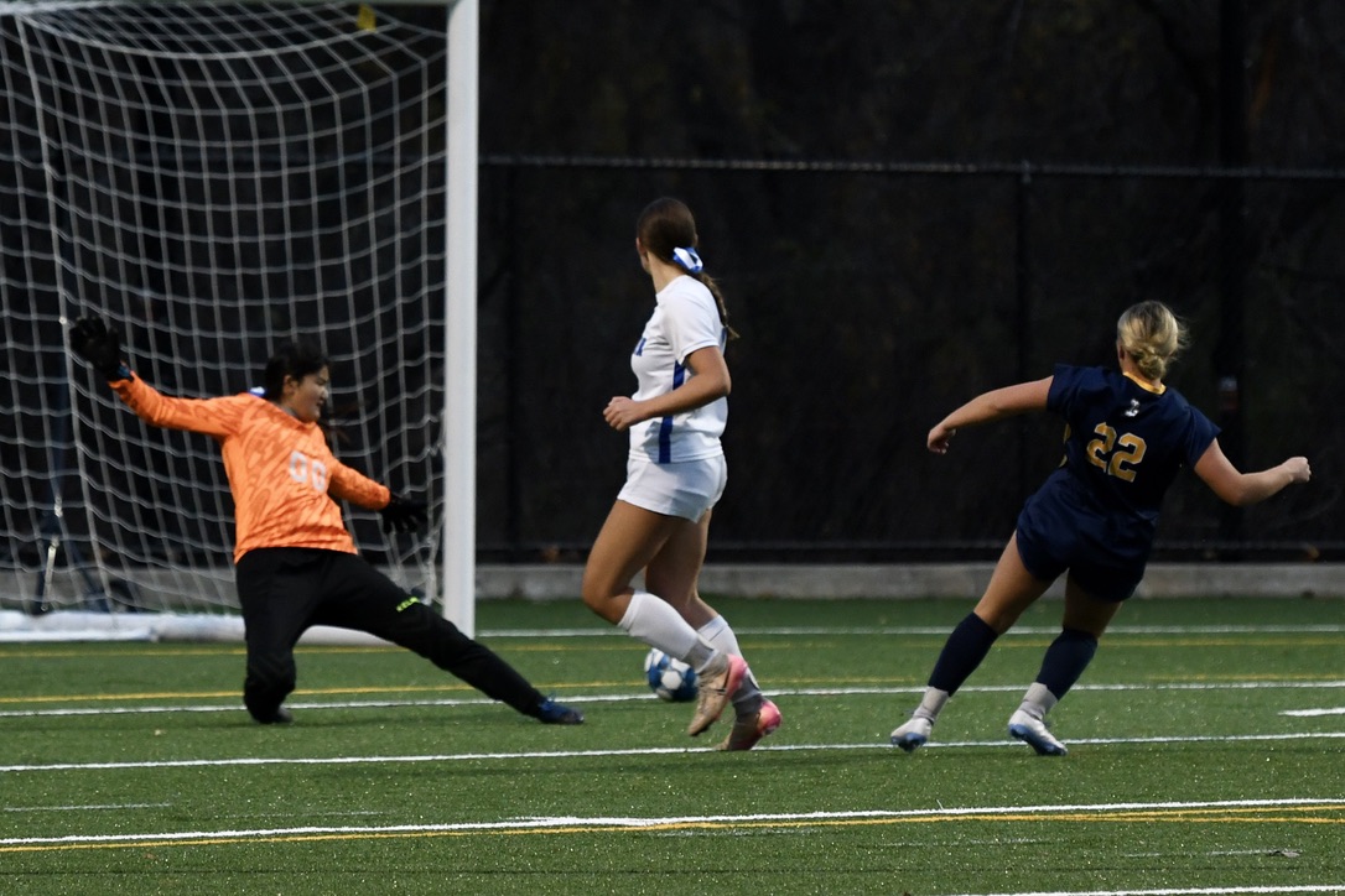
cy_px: 448
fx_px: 8406
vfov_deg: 6.1
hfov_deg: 9.1
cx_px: 672
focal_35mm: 225
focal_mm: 150
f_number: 2.8
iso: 1250
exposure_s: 1/800
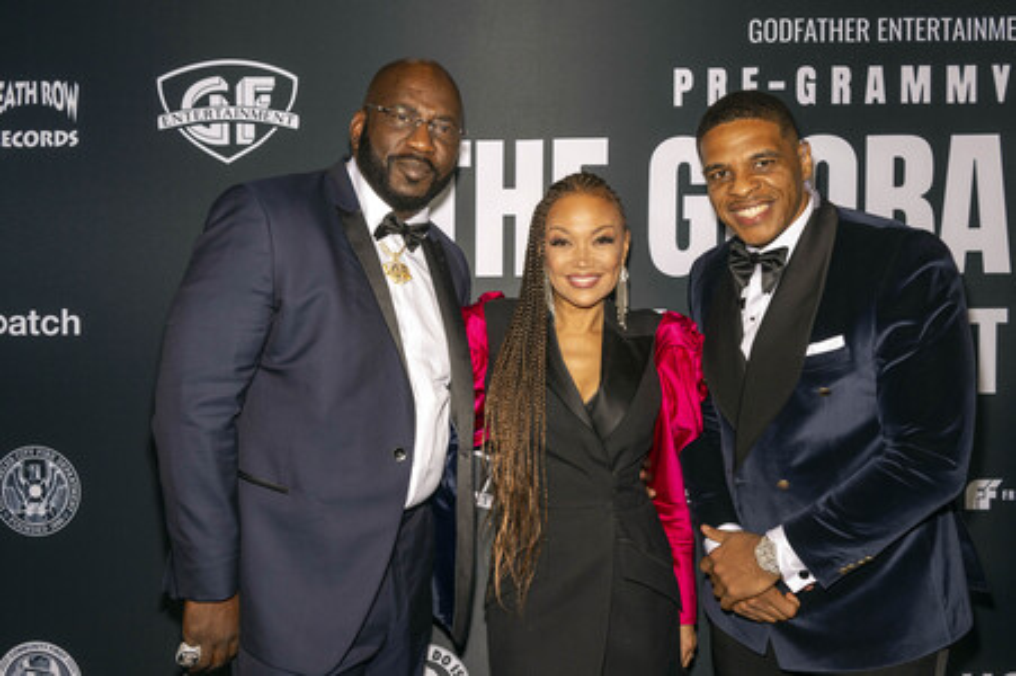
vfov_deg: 42.3
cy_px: 338
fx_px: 874
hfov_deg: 60.3
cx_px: 508
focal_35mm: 31
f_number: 5.6
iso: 800
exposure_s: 1/200
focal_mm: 31
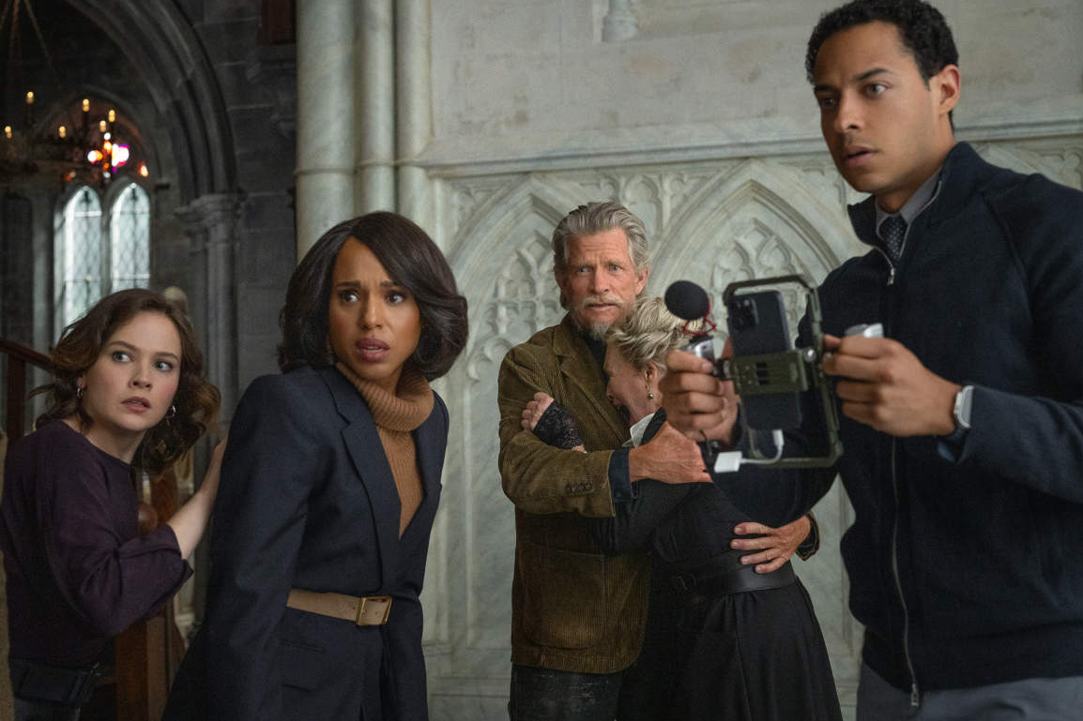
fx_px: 1564
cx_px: 533
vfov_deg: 26.0
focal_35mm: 52
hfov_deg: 38.2
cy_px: 362
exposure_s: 1/160
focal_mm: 50
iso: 3200
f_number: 4
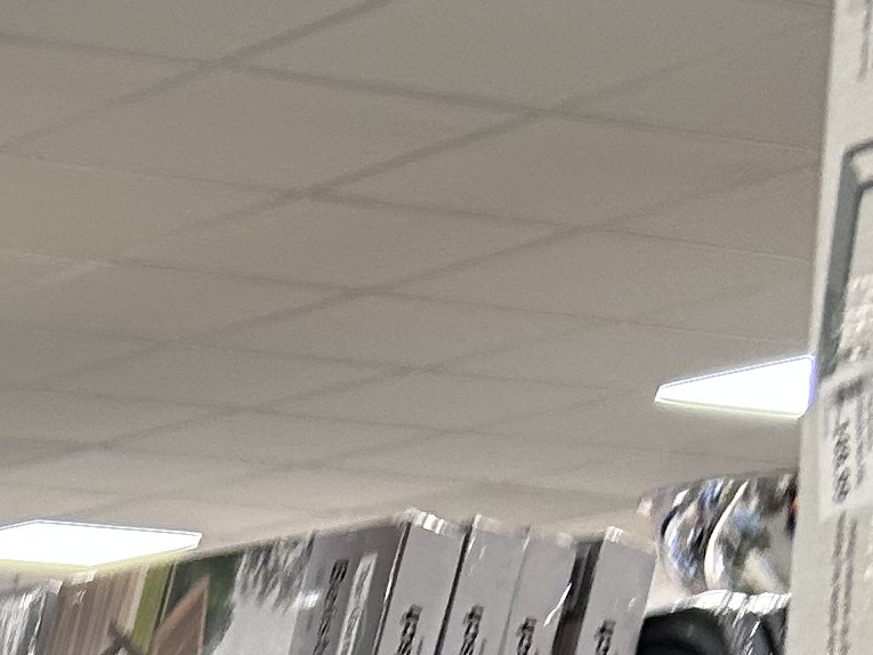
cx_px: -673
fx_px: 3456
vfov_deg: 9.5
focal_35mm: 137
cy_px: 1626
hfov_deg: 13.1
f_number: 1.5
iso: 100
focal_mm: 5.7
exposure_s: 1/50
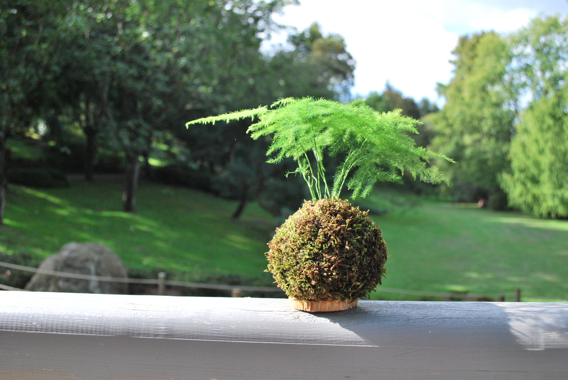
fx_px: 521
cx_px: 284
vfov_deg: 40.1
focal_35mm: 33
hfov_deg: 57.2
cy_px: 190
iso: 400
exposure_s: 1/800
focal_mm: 22
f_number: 5
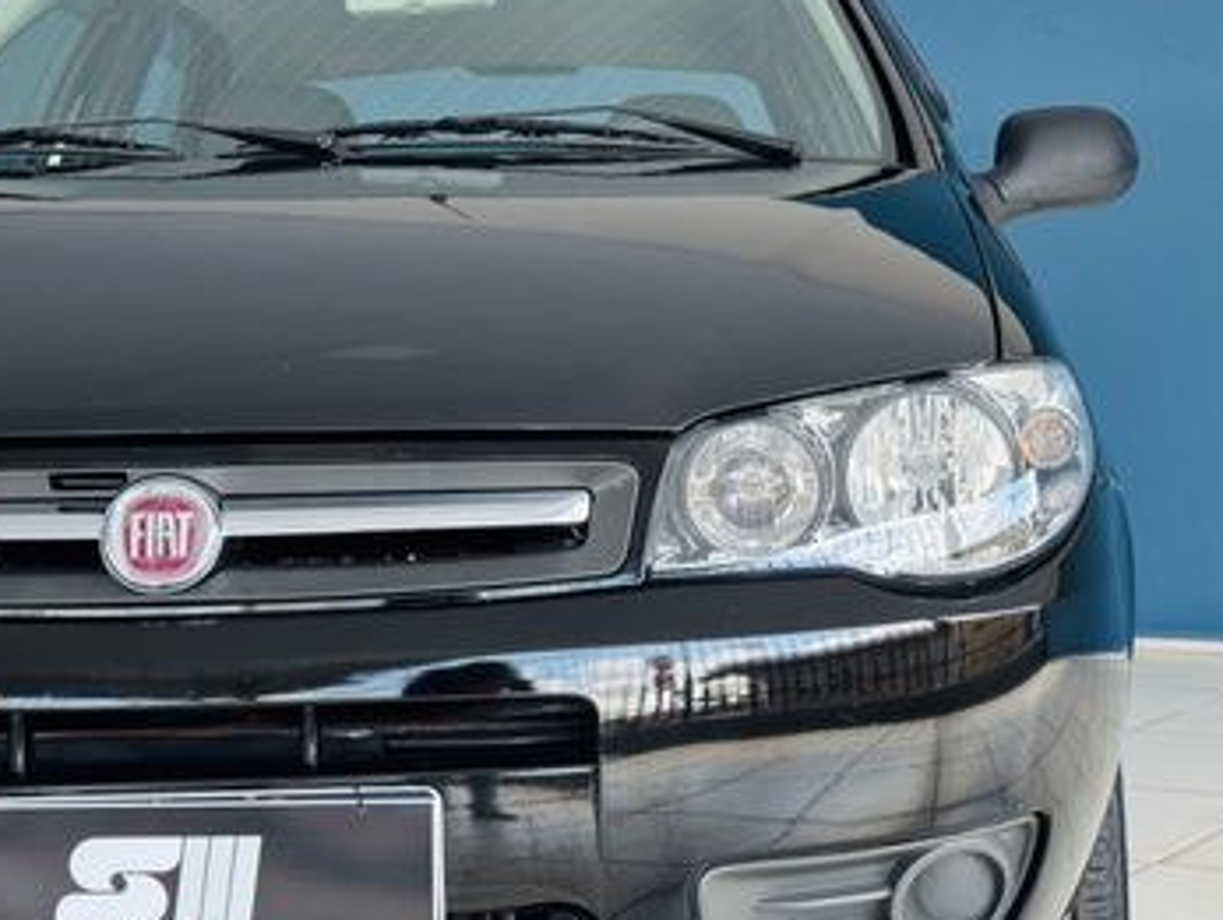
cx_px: 779
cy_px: 606
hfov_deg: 29.7
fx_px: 2299
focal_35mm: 65
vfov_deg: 22.5
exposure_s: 1/211
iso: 64
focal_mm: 6.76
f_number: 1.78
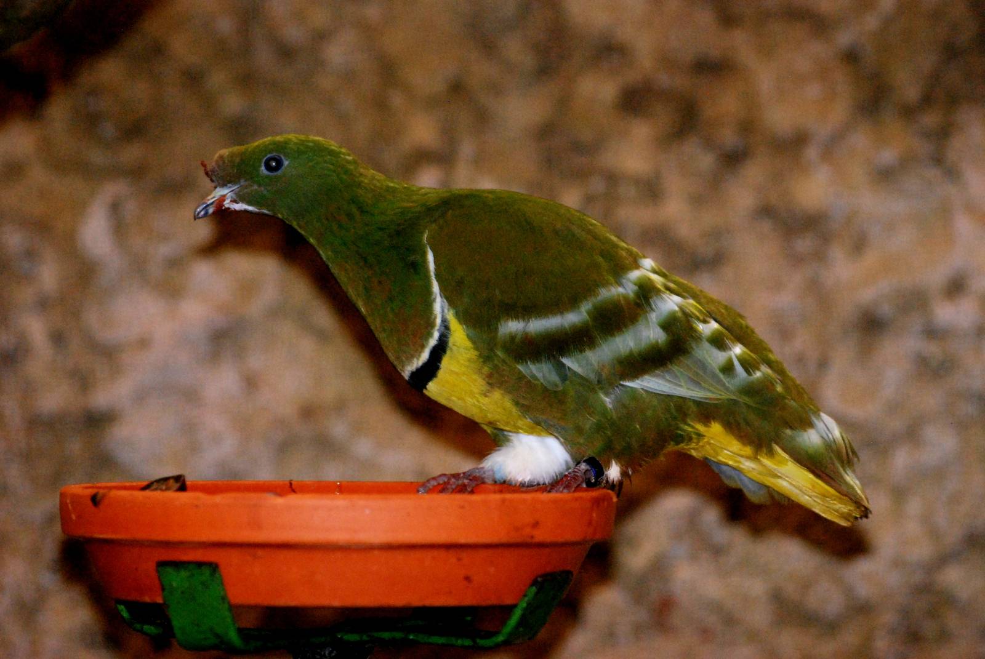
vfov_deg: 5.4
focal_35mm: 255
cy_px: 330
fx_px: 6985
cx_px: 492
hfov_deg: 8.1
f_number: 5.6
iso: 1600
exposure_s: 1/60
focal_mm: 170
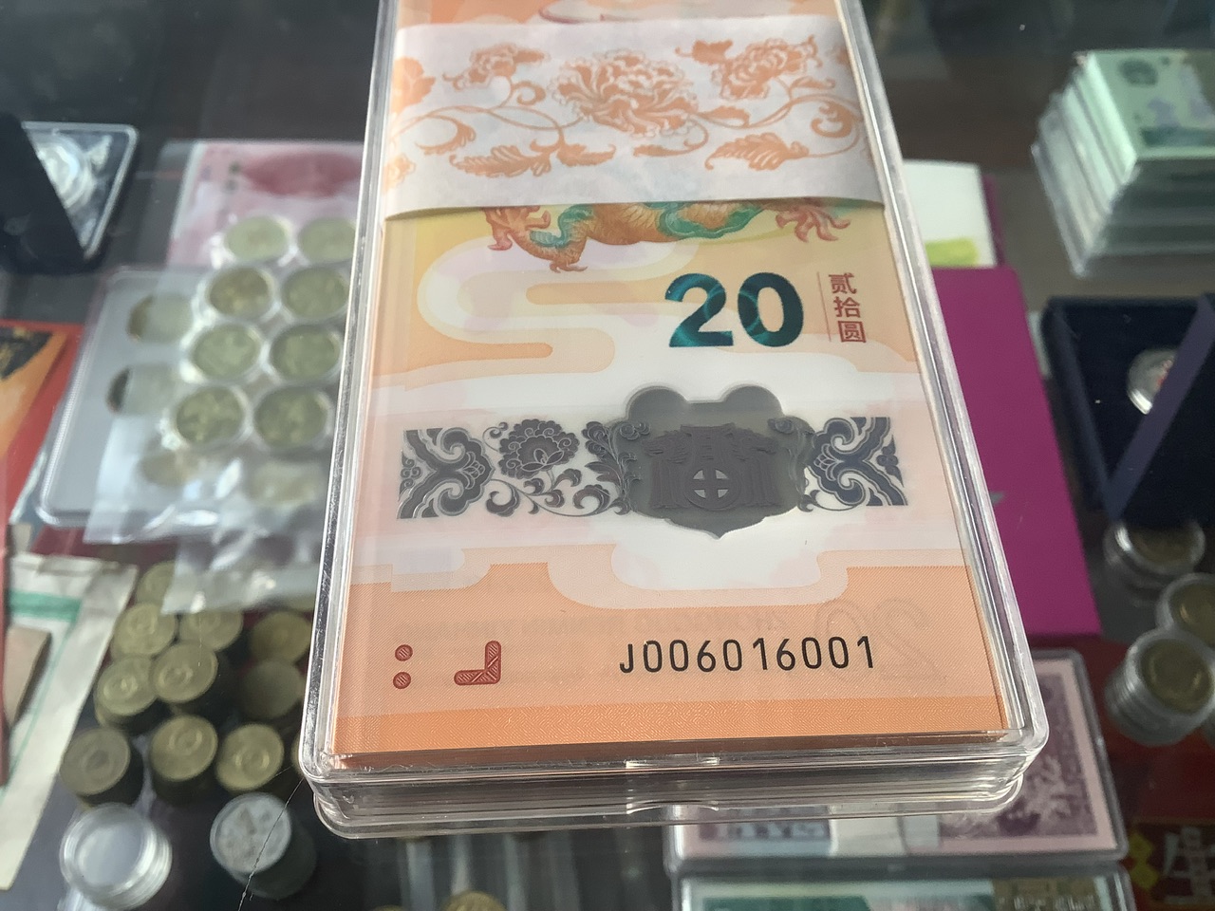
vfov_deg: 45.4
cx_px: 608
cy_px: 456
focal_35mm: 31
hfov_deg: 58.4
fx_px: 1088
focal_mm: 3.3
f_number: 2.4
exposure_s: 1/50
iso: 50
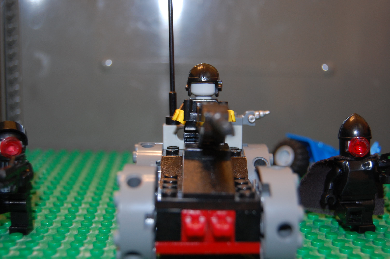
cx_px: 195
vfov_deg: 28.0
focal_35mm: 48
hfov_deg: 41.1
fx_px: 520
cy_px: 130
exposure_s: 1/60
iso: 400
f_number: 4.5
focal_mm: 32
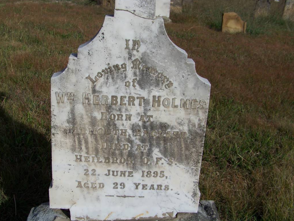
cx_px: 127
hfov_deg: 44.7
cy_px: 121
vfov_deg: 34.3
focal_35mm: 42
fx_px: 357
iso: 64
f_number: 4
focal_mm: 5.85
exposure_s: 1/1000
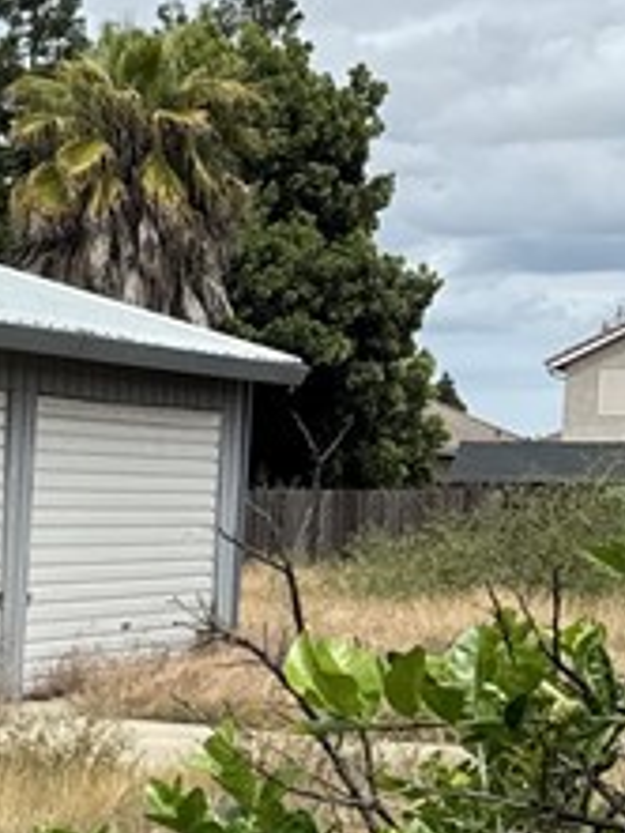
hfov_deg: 11.9
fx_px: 2670
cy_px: 746
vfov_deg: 17.5
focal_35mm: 111
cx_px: -633
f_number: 1.78
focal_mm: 6.76
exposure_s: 1/6410
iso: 80
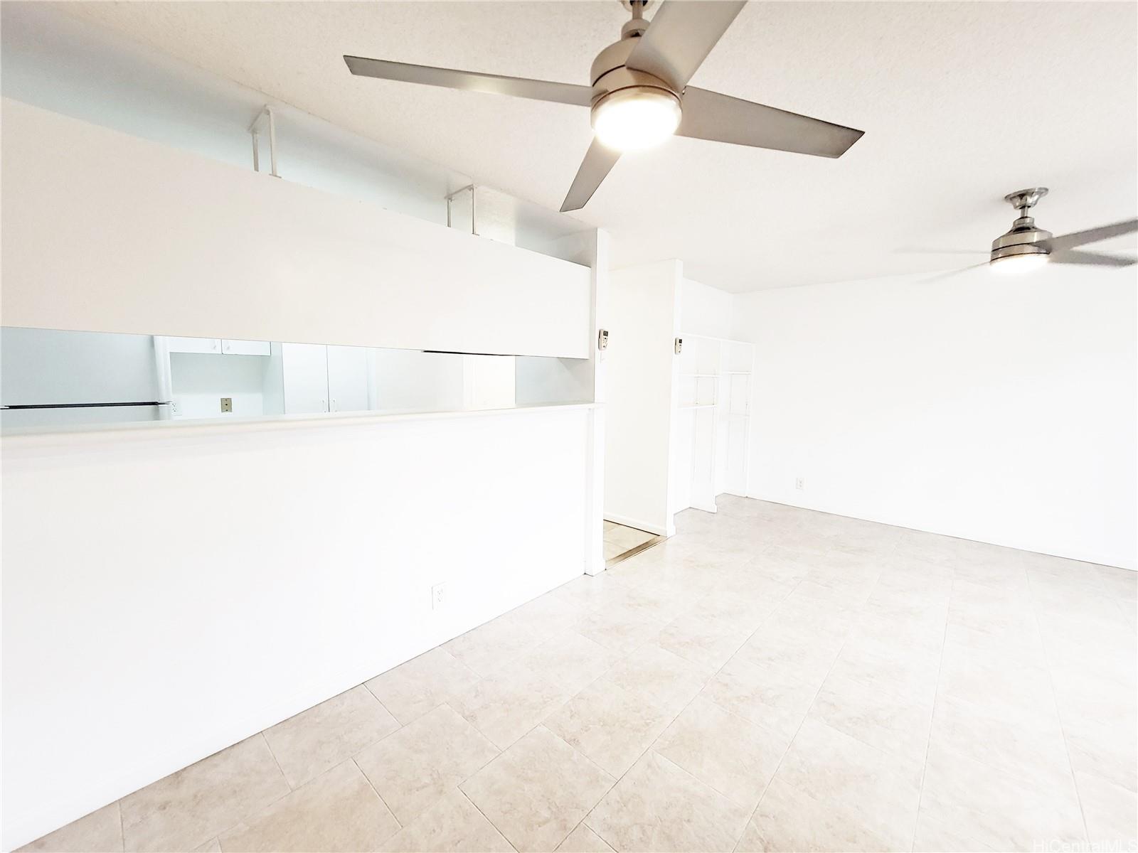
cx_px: 569
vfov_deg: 89.9
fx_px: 427
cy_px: 426
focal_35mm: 13
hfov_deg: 106.2
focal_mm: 1.74
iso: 125
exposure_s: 1/60
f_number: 2.2
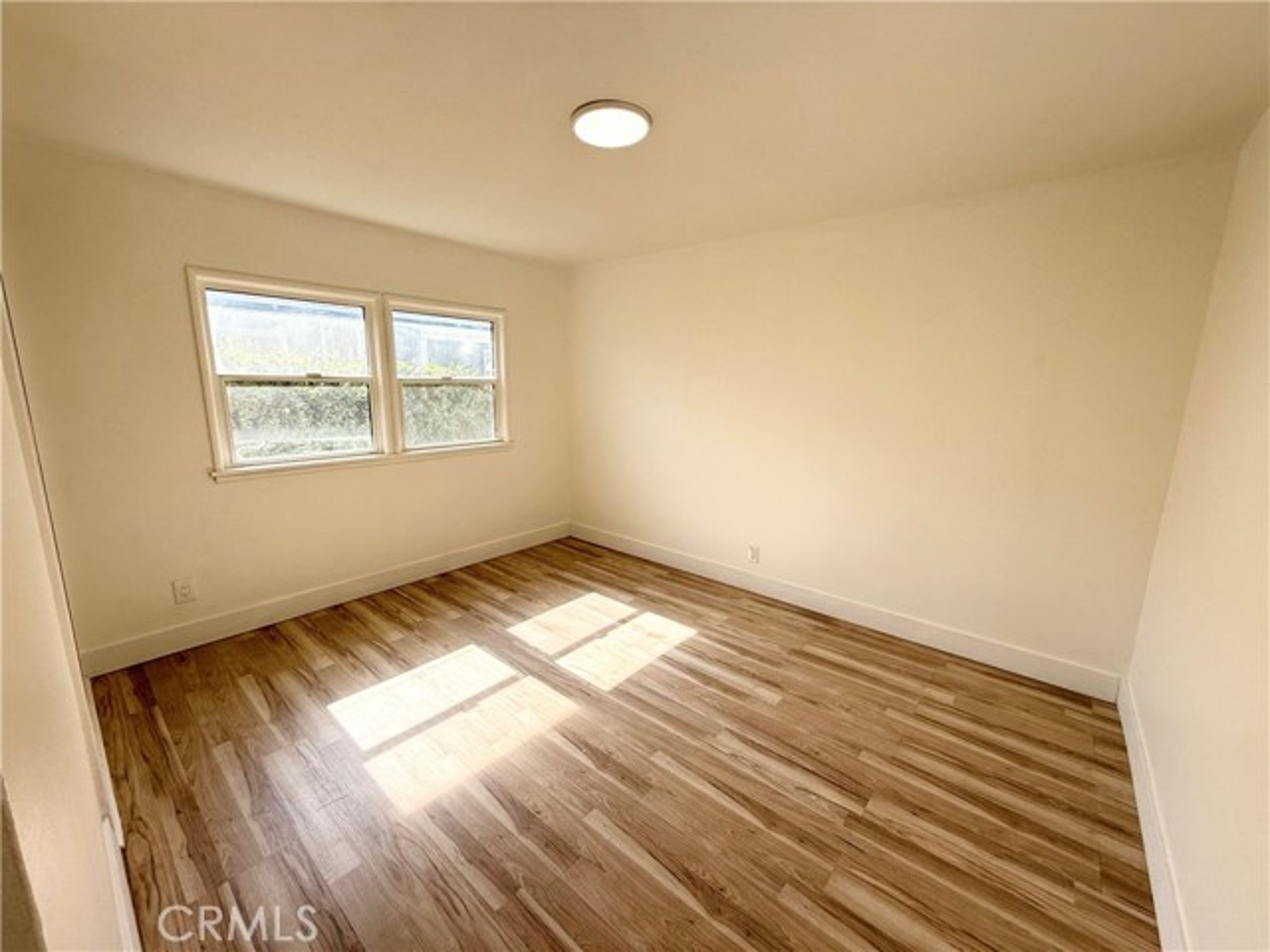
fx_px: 514
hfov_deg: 102.1
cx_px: 635
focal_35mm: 14
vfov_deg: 85.7
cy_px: 476
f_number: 2.2
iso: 64
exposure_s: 1/349
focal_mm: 2.22
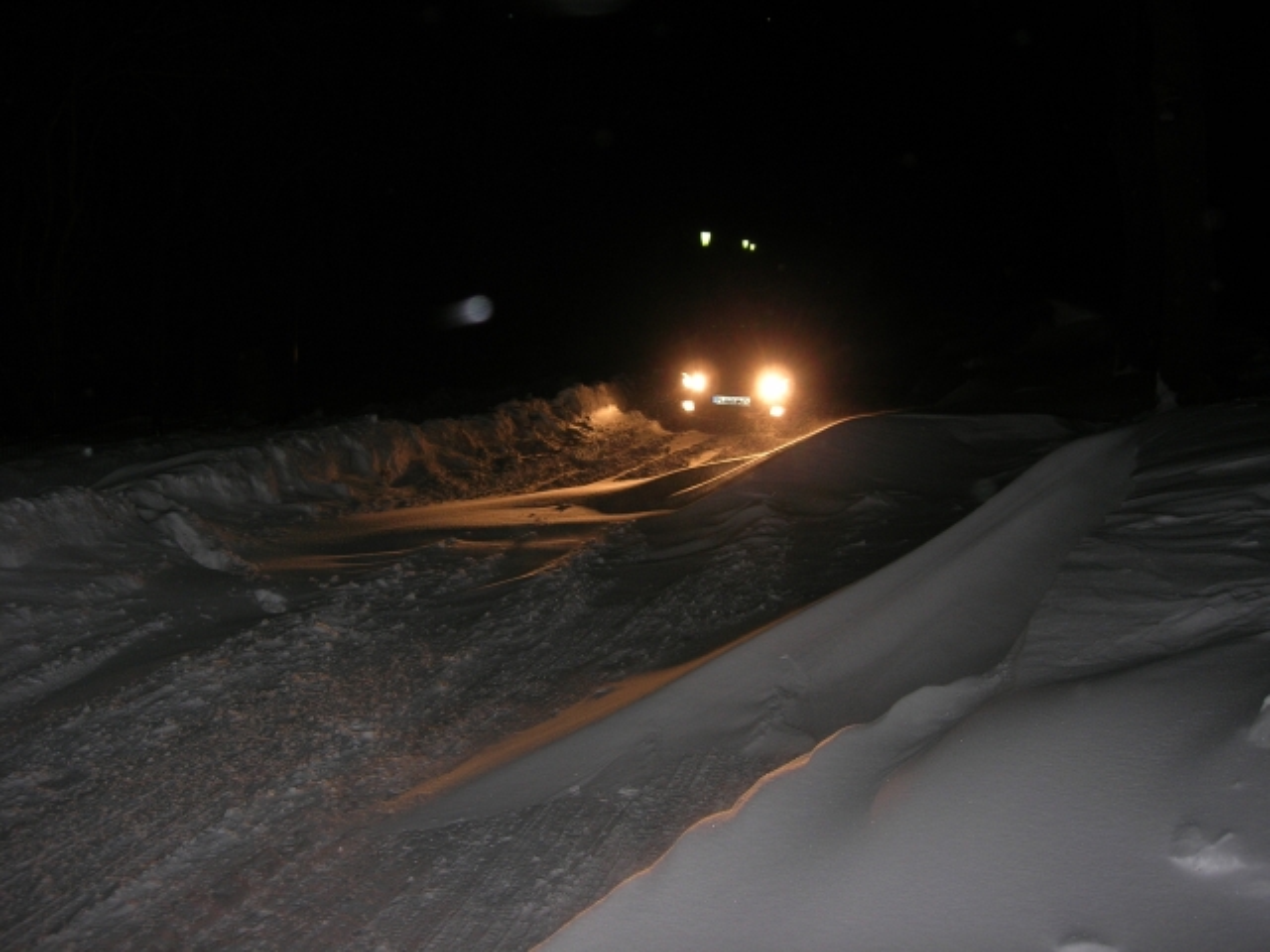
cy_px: 476
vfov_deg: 37.7
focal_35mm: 38
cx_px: 635
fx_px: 1394
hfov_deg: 49.0
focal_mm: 7.8
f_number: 2.8
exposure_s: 1/60.1
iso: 64
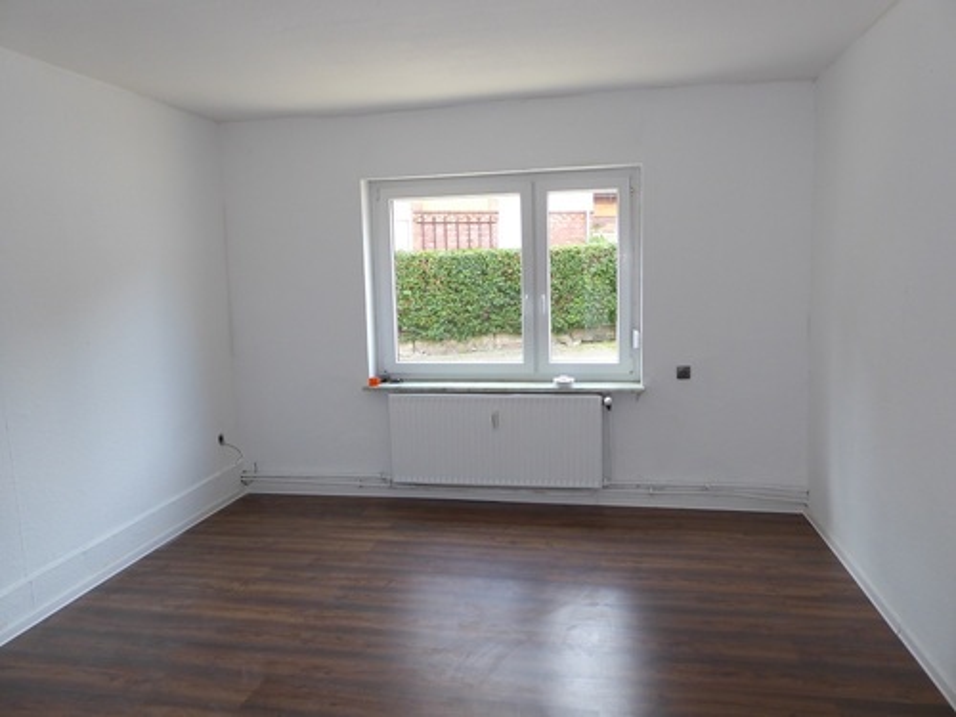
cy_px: 358
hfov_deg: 71.6
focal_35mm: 24
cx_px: 478
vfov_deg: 56.8
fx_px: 663
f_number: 3.3
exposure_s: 1/60
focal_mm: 4.3
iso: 125
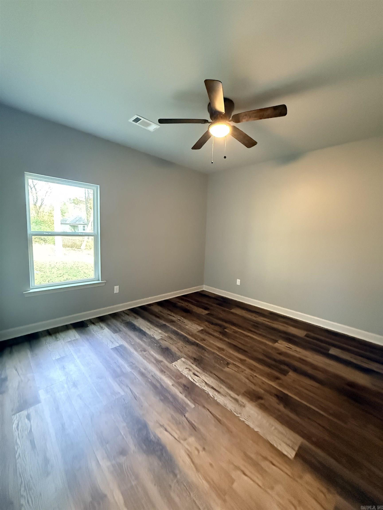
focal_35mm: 14
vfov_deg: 102.1
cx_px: 192
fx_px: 207
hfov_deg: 85.7
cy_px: 255
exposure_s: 1/60
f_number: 2.2
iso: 1250
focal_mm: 2.22
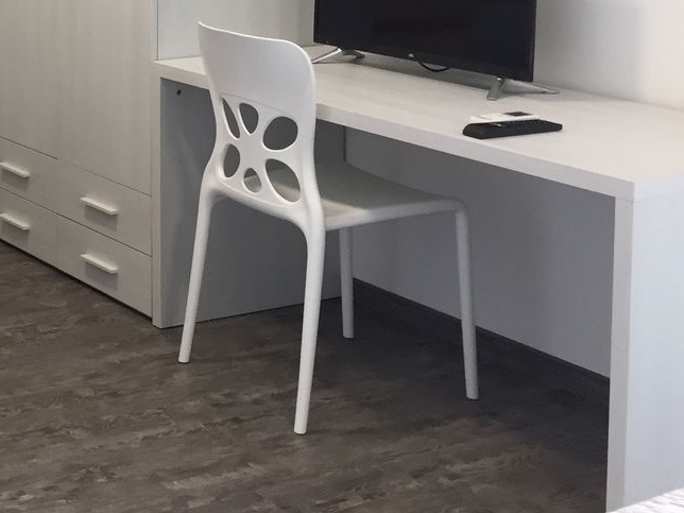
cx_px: -165
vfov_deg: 19.5
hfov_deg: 24.2
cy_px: -55
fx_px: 1423
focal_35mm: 72
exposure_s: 1/33
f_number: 2.2
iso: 40
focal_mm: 4.15
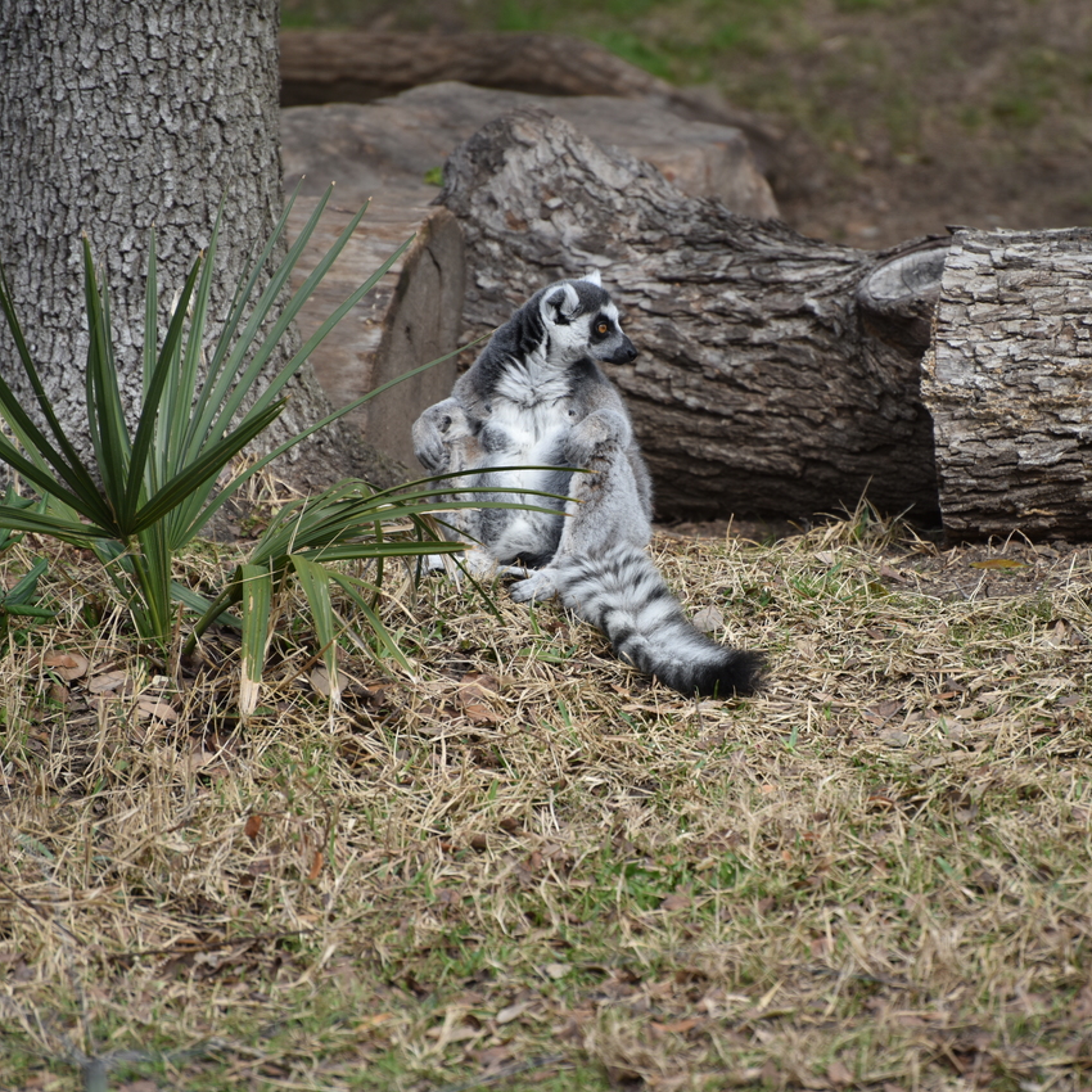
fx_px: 13705
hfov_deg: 4.6
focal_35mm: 384
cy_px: 546
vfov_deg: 4.6
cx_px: 678
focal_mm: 300
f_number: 5.6
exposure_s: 1/640
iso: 250
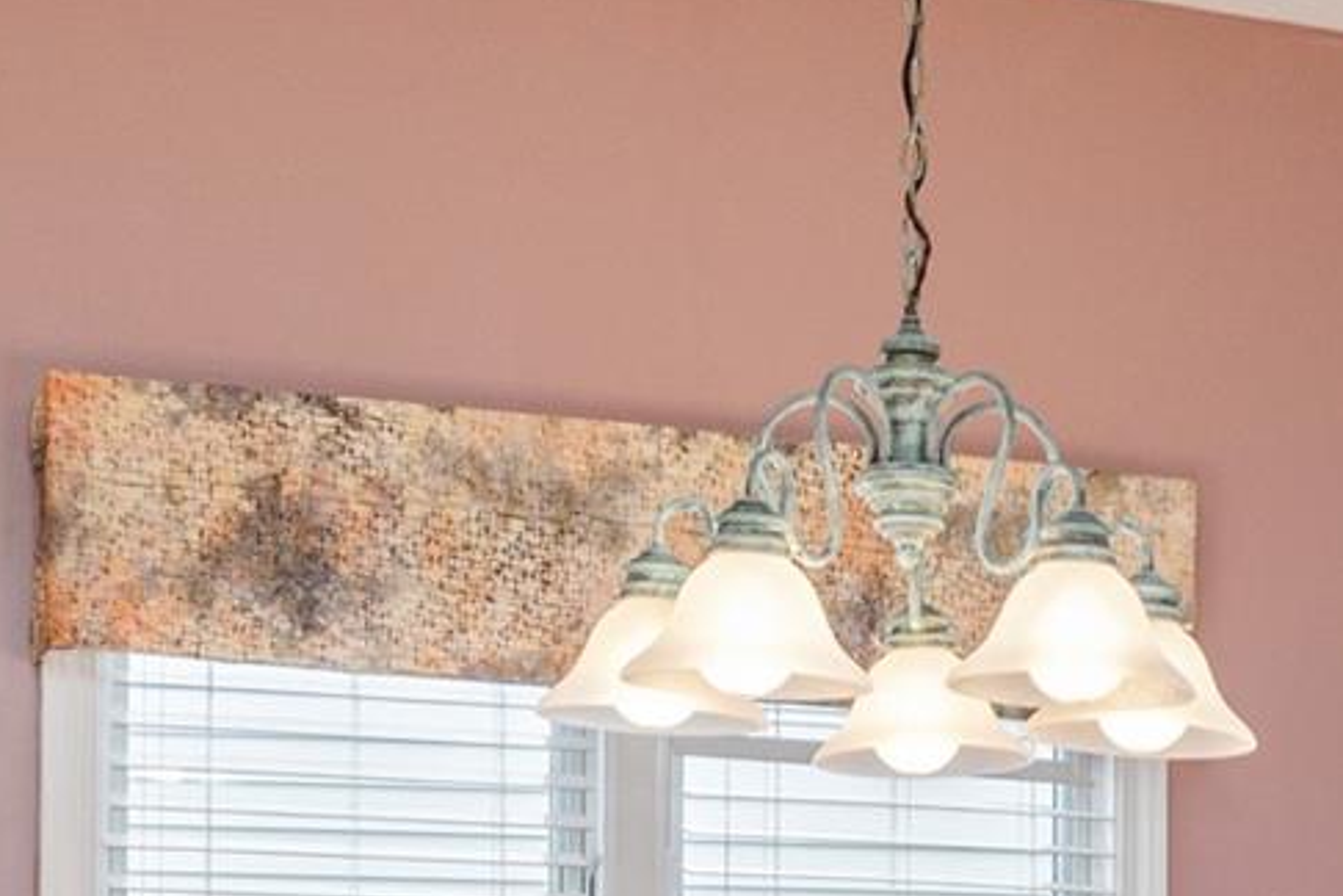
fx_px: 2984
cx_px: 1116
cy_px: 1206
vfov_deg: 16.1
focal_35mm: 80
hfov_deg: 24.9
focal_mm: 19
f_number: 9
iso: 320
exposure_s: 1/50
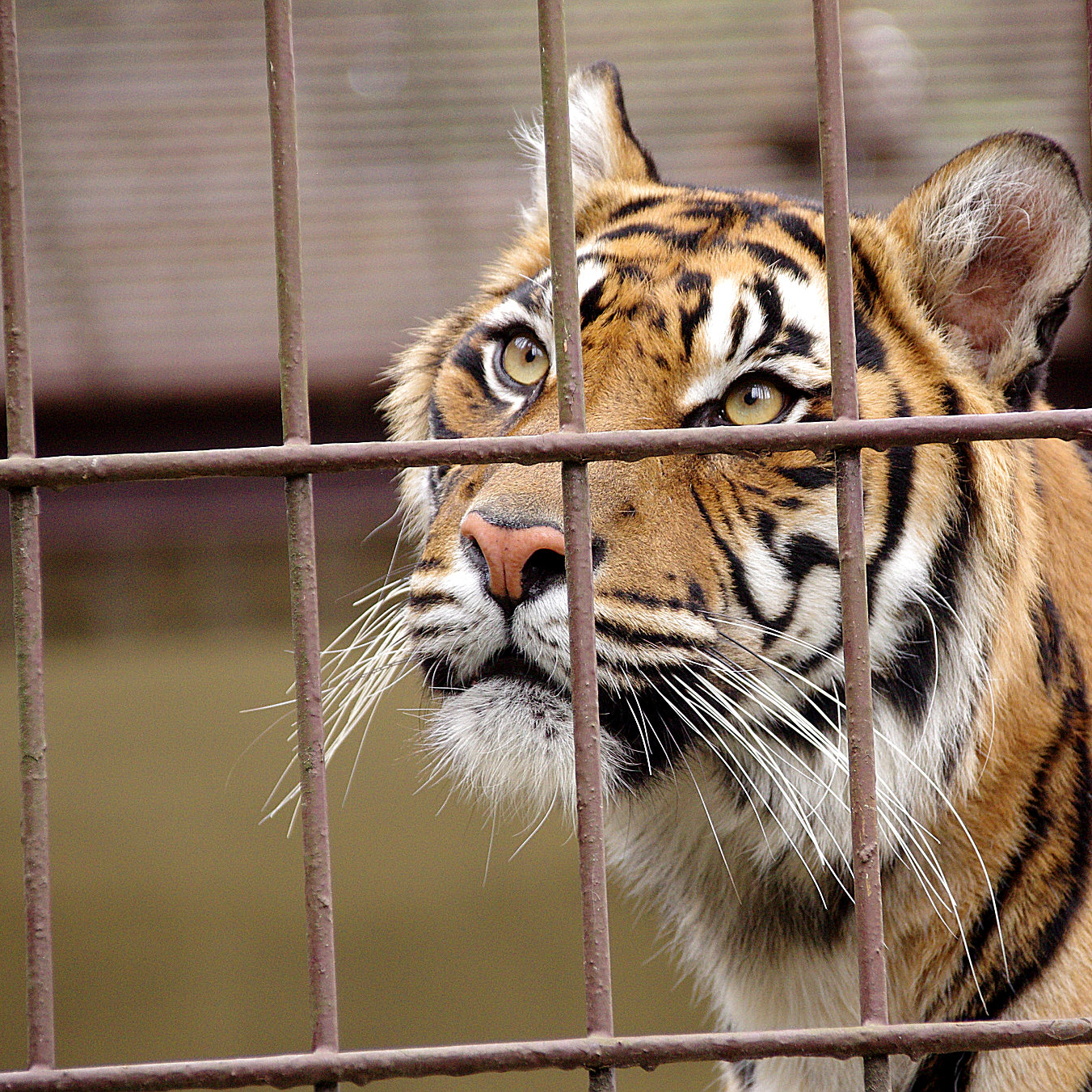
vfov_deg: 4.3
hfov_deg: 4.3
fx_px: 14455
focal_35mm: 405
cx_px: 719
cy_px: 545
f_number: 6.3
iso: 1600
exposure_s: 1/320
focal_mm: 210
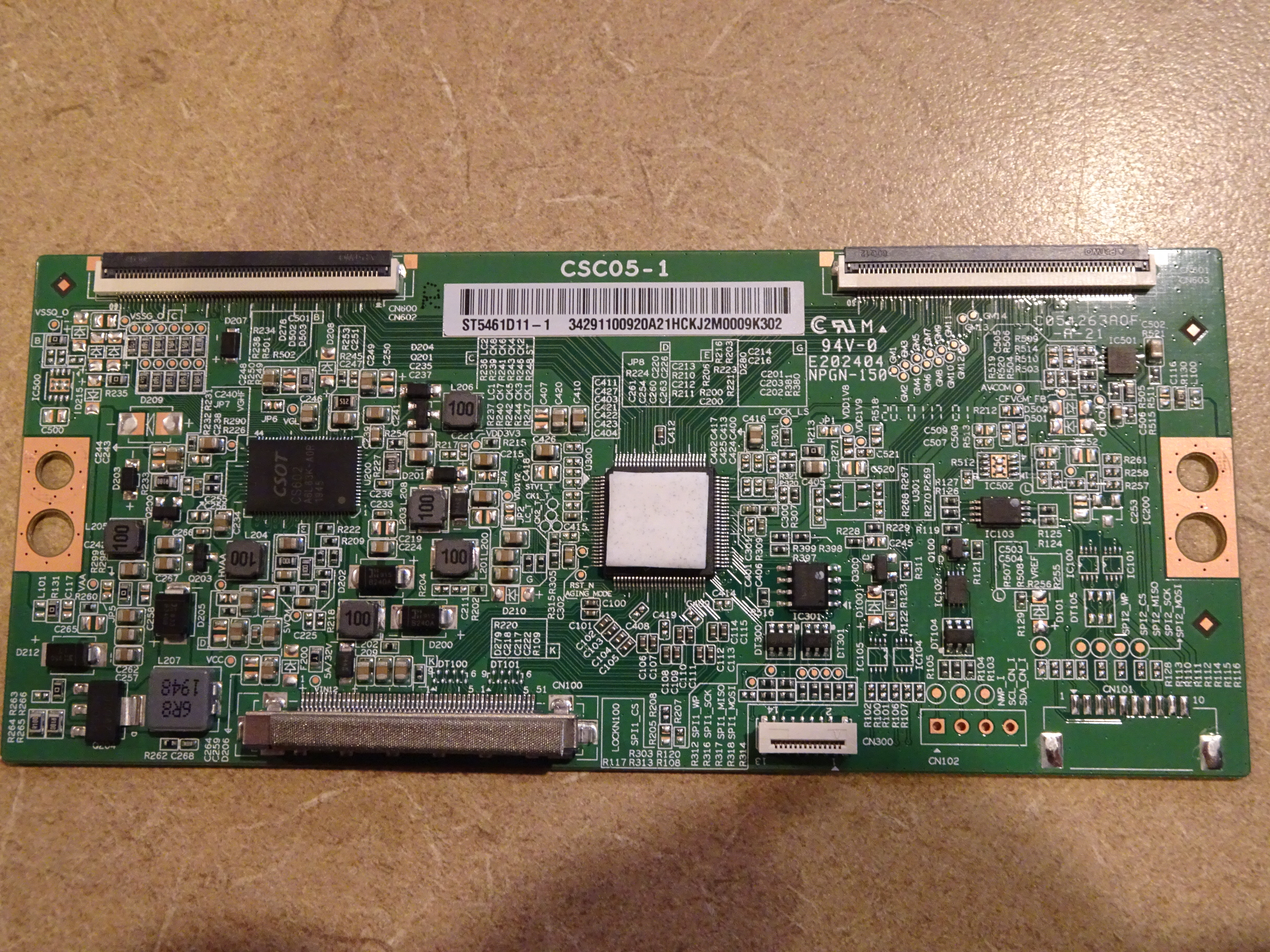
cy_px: 476
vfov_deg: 42.9
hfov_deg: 55.4
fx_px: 1211
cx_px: 635
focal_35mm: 33
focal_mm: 5.61
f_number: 4
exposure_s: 1/20
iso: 800
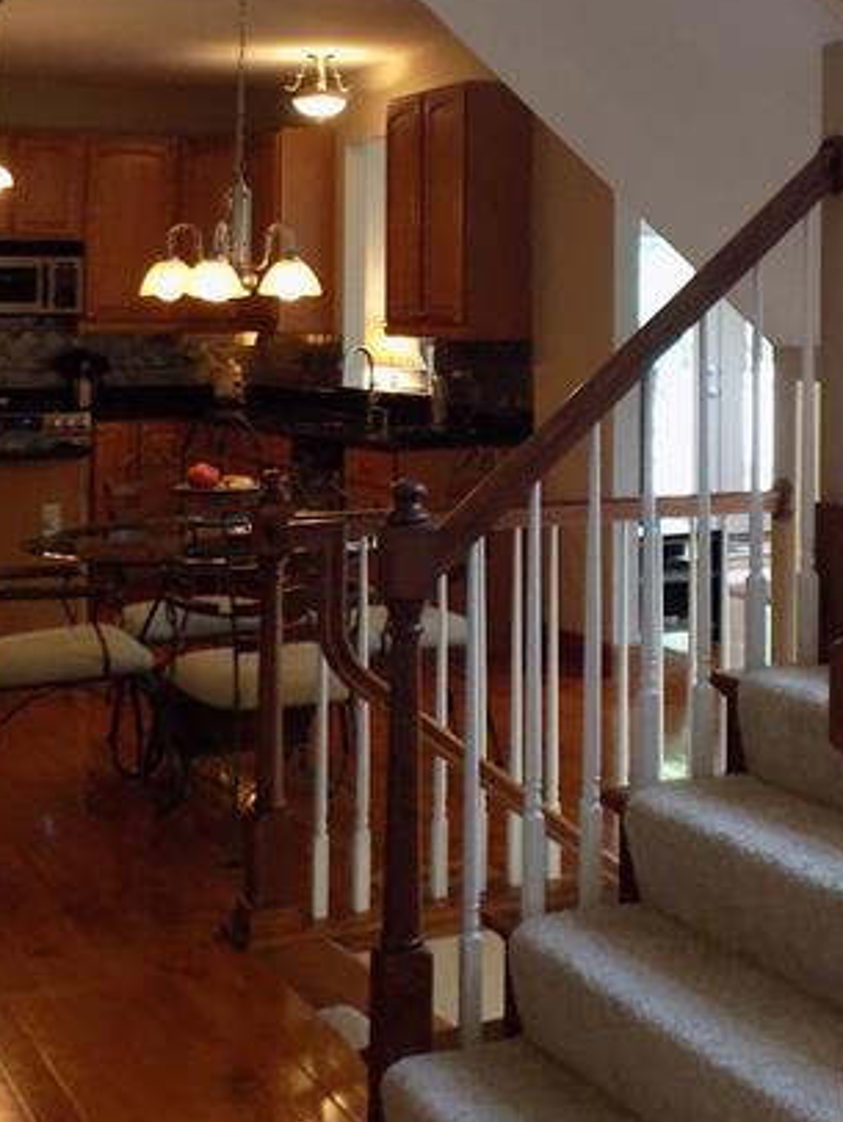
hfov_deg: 24.5
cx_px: 763
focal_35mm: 58
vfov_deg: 32.2
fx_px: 1881
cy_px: 202
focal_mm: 4
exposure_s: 1/30
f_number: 3.1
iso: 280
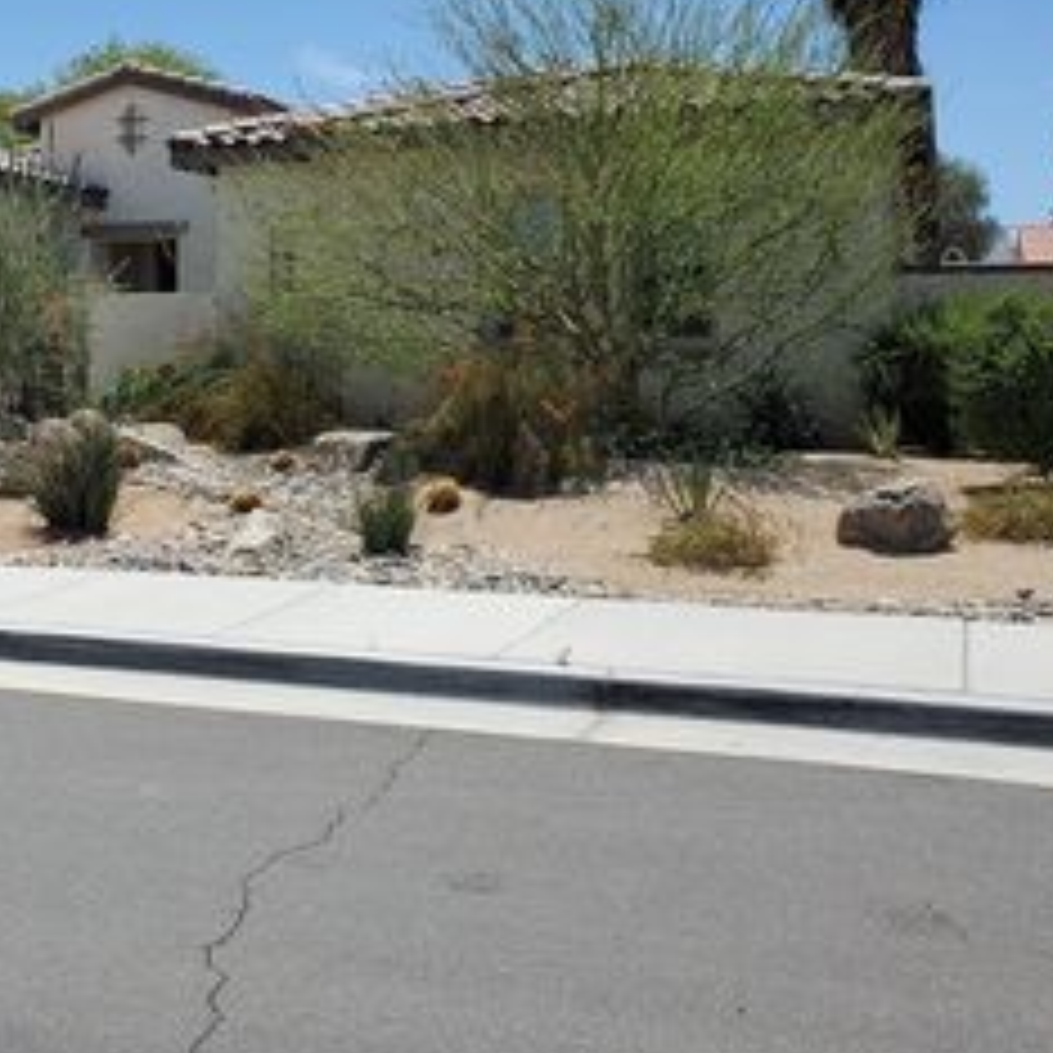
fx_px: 1686
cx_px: 148
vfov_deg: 34.0
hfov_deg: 33.2
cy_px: 272
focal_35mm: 49
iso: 50
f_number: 2.4
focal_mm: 4.3
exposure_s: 1/2099
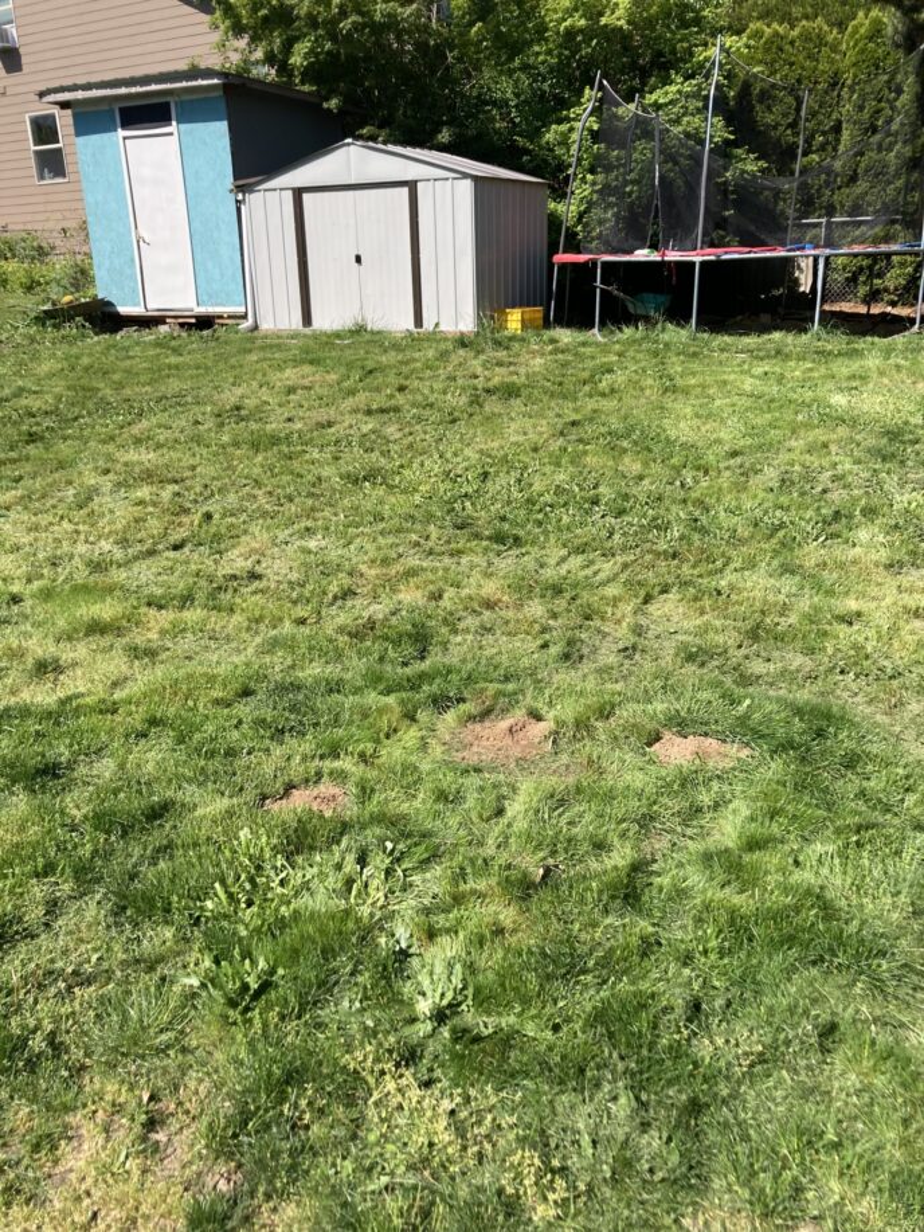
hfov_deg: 49.8
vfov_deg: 63.4
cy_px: 616
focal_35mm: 28
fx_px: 996
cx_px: 462
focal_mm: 3.99
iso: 20
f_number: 1.8
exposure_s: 1/1000
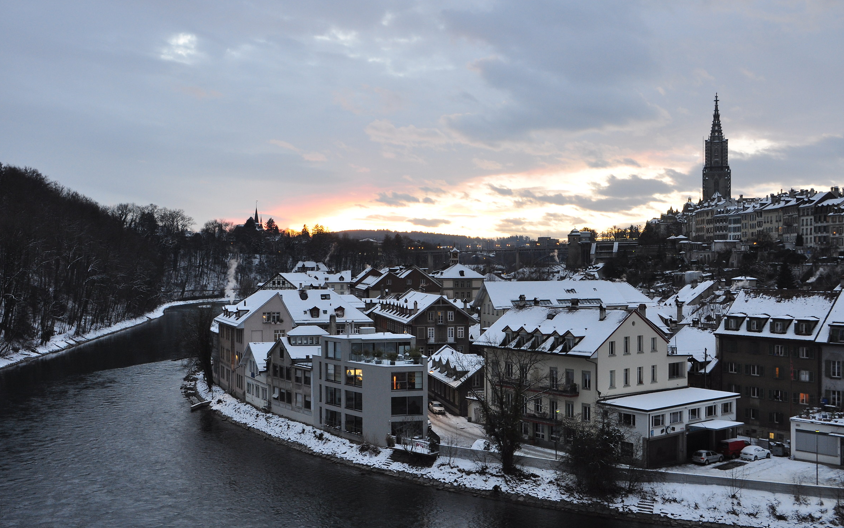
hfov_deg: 50.9
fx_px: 886
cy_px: 267
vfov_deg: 33.2
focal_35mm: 39
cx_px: 422
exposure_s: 1/15
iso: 500
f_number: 6.3
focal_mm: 25
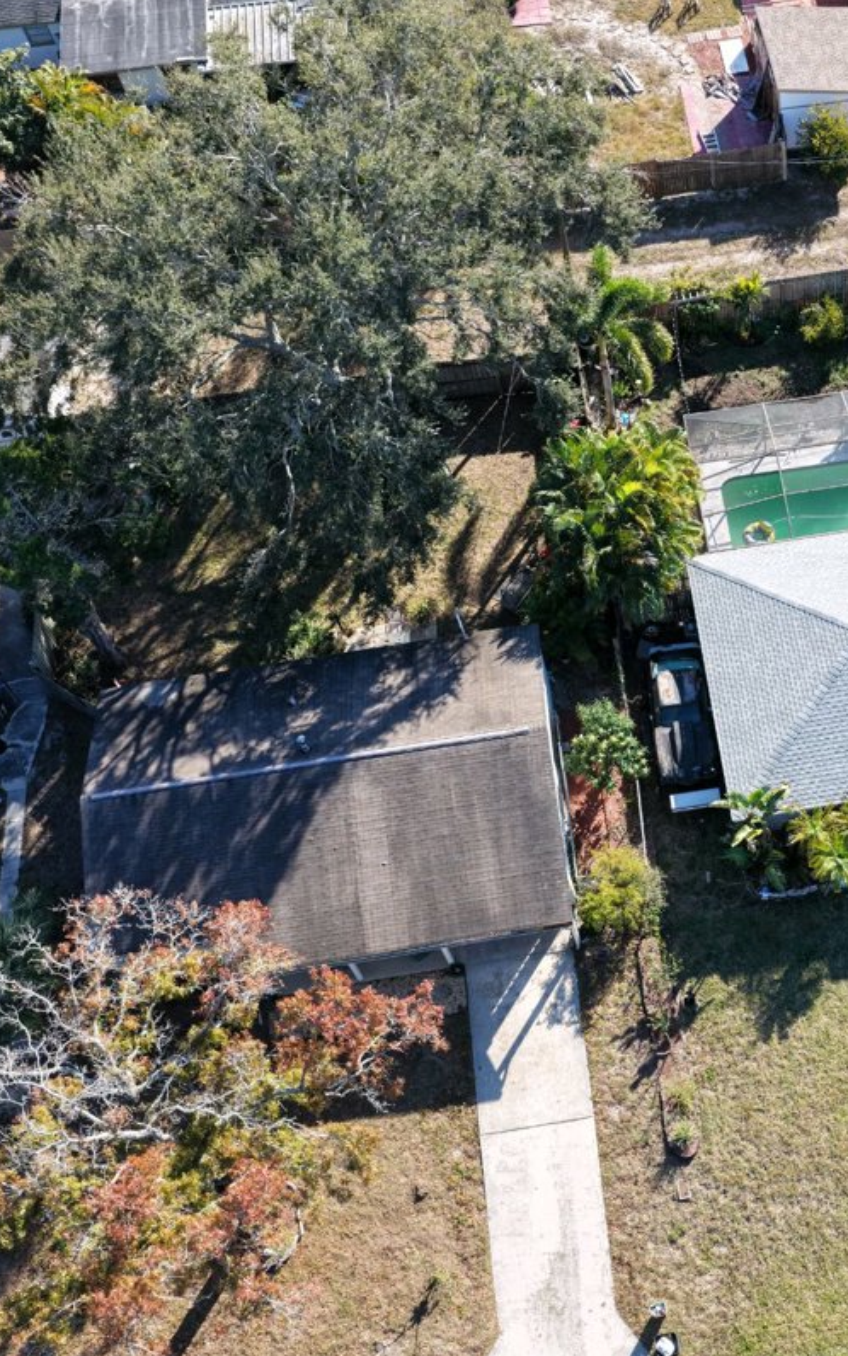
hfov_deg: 28.3
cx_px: 816
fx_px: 1589
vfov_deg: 46.2
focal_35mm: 43
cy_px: 680
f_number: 2.8
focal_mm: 14.45
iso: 200
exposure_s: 1/500
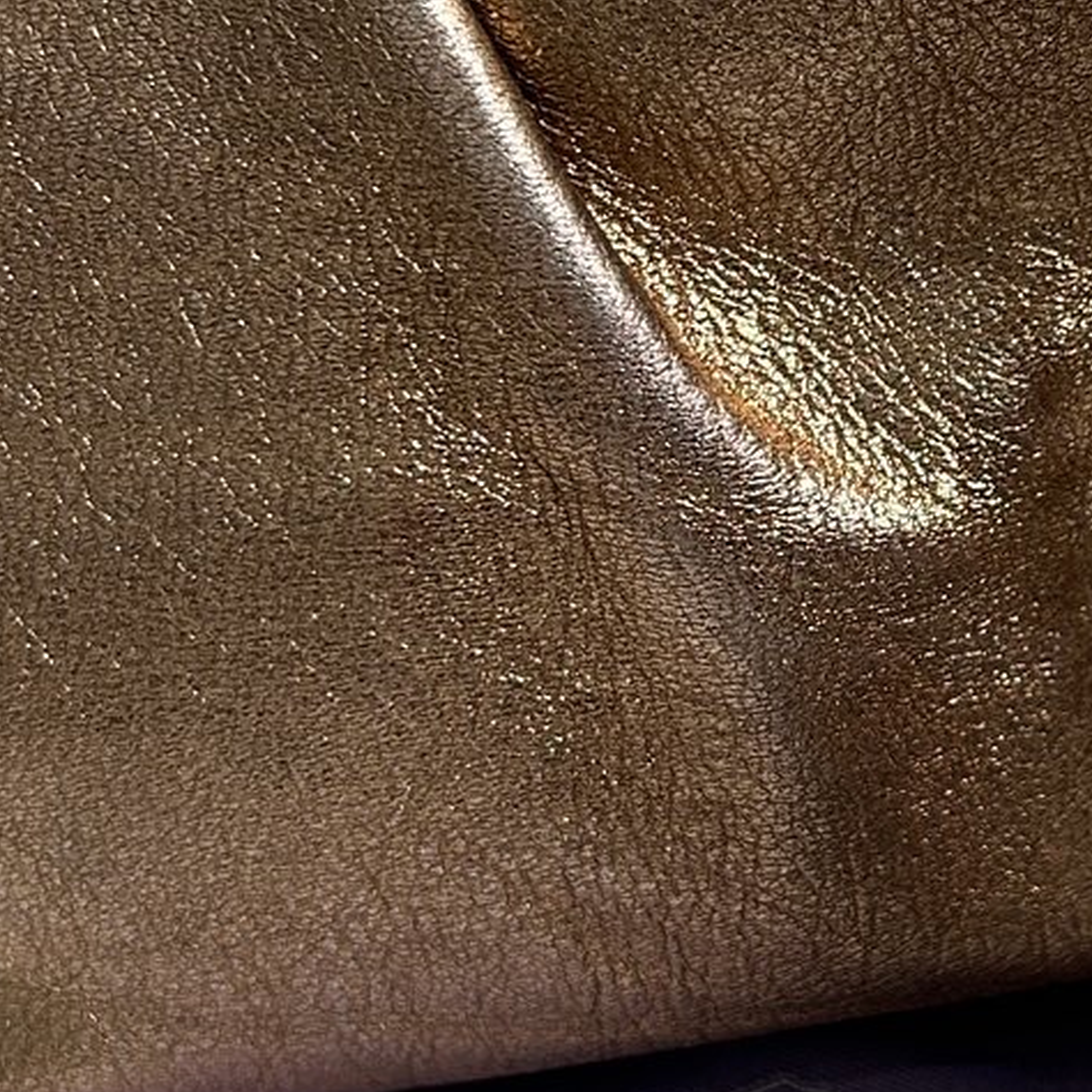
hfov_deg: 17.7
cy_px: 458
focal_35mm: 97
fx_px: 3462
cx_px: 947
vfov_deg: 17.9
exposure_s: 1/60
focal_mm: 5.7
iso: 80
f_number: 1.5
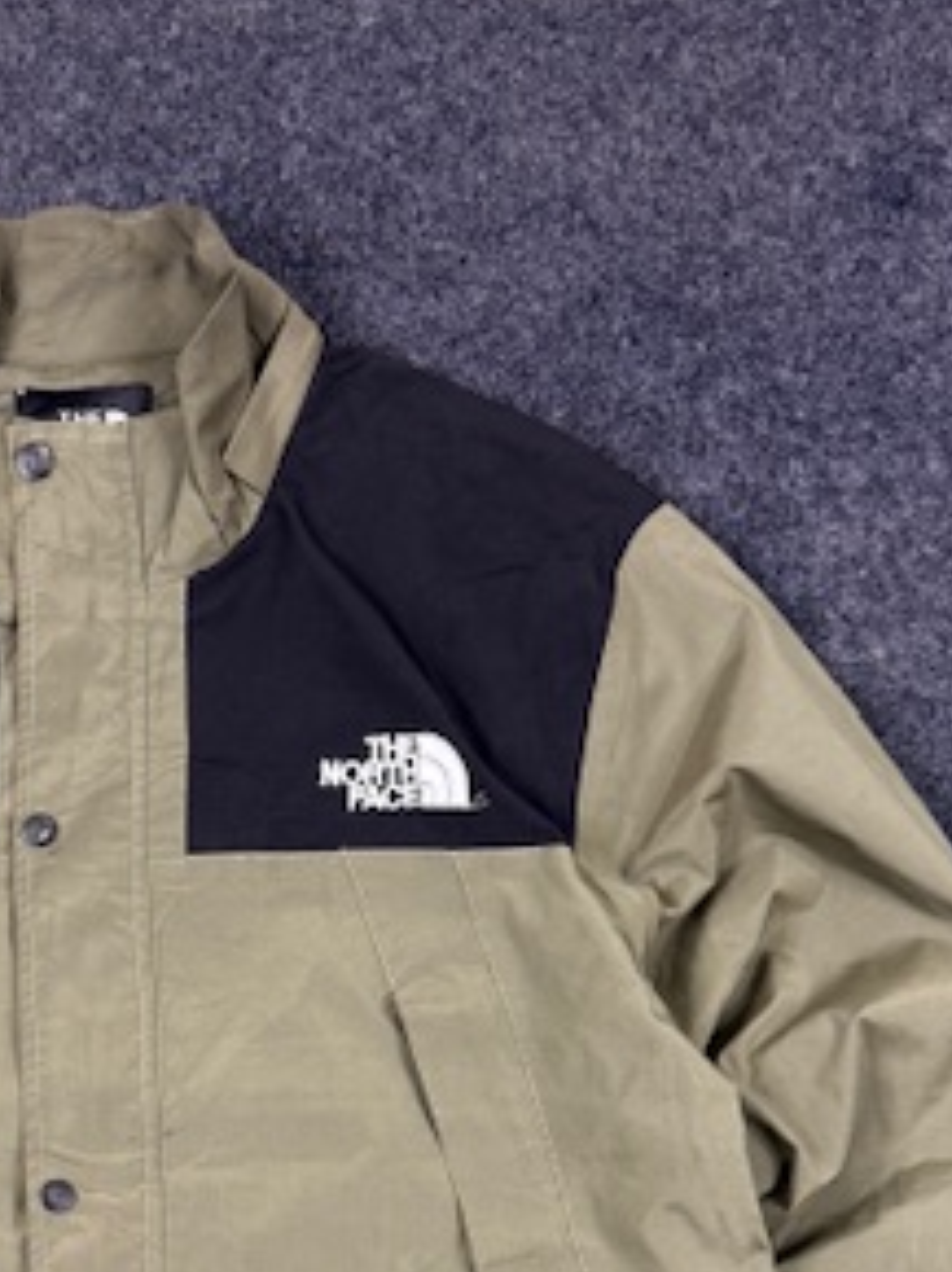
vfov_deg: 34.3
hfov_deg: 26.7
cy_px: 1132
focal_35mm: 53
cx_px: 127
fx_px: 1946
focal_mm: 6.76
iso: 200
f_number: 1.78
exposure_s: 1/100
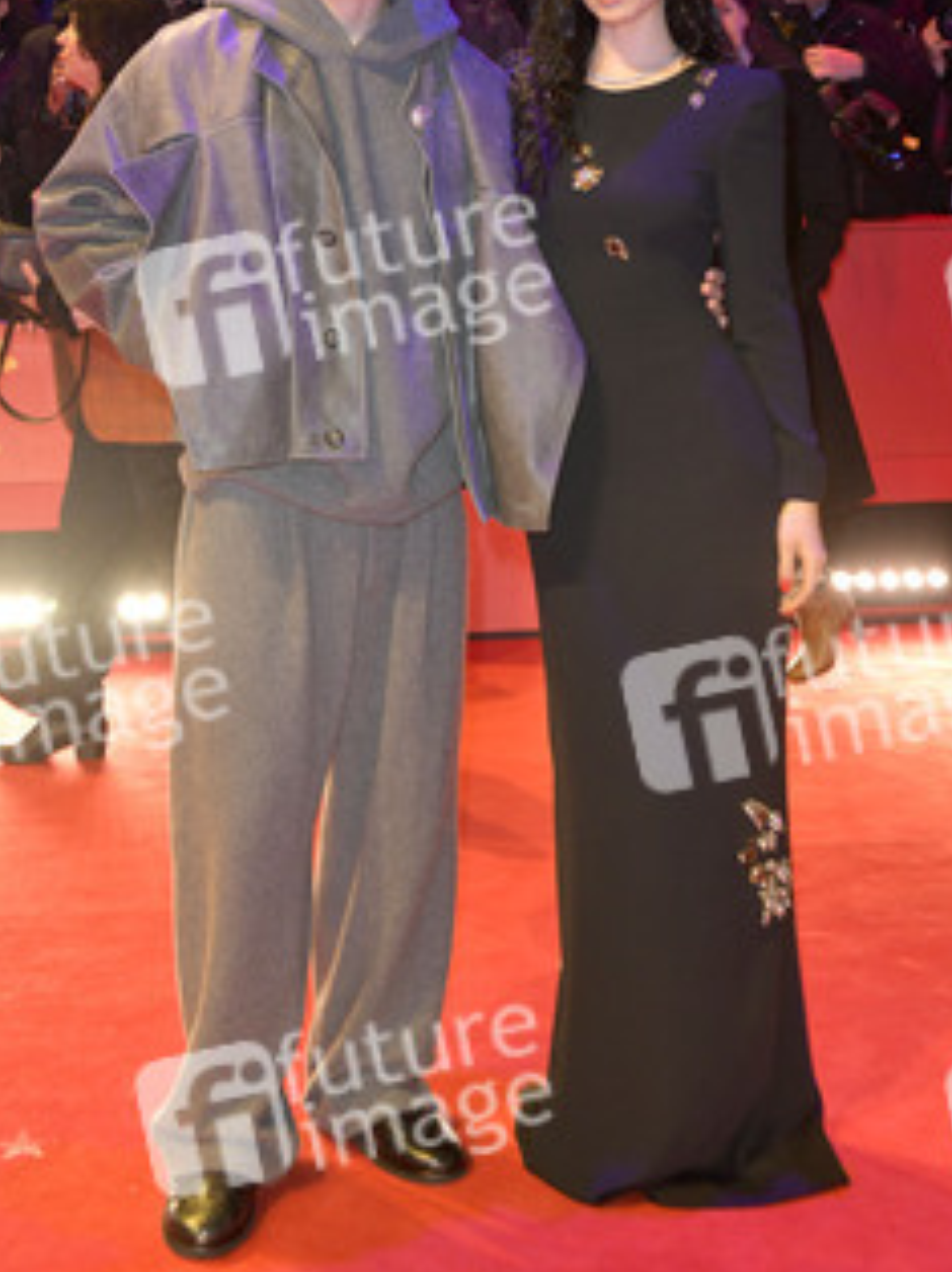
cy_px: 494
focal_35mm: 49
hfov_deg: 29.6
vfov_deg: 38.7
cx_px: 462
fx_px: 1799
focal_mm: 40
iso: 1600
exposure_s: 1/200
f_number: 5.6
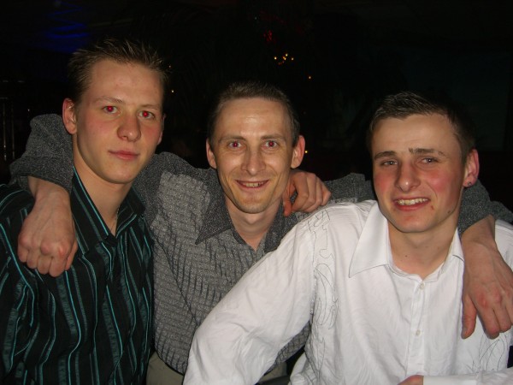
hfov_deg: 49.0
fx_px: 563
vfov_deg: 37.7
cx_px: 256
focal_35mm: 38
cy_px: 192
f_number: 2.8
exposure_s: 1/60
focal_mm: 7.9
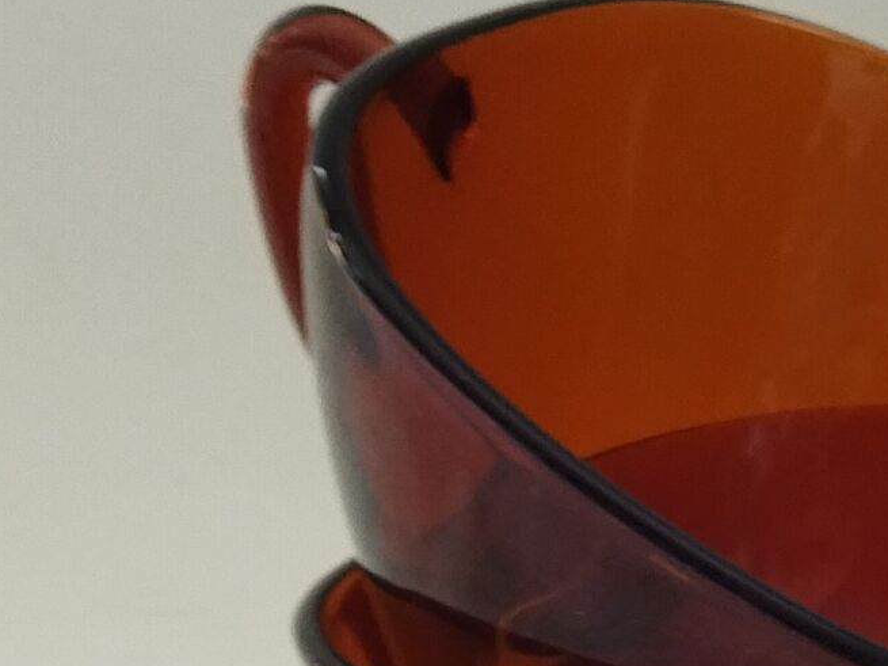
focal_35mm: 165
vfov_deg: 8.7
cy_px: 1129
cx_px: 906
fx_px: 4232
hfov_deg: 11.8
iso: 109
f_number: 1.79
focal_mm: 4.71
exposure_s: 1/50
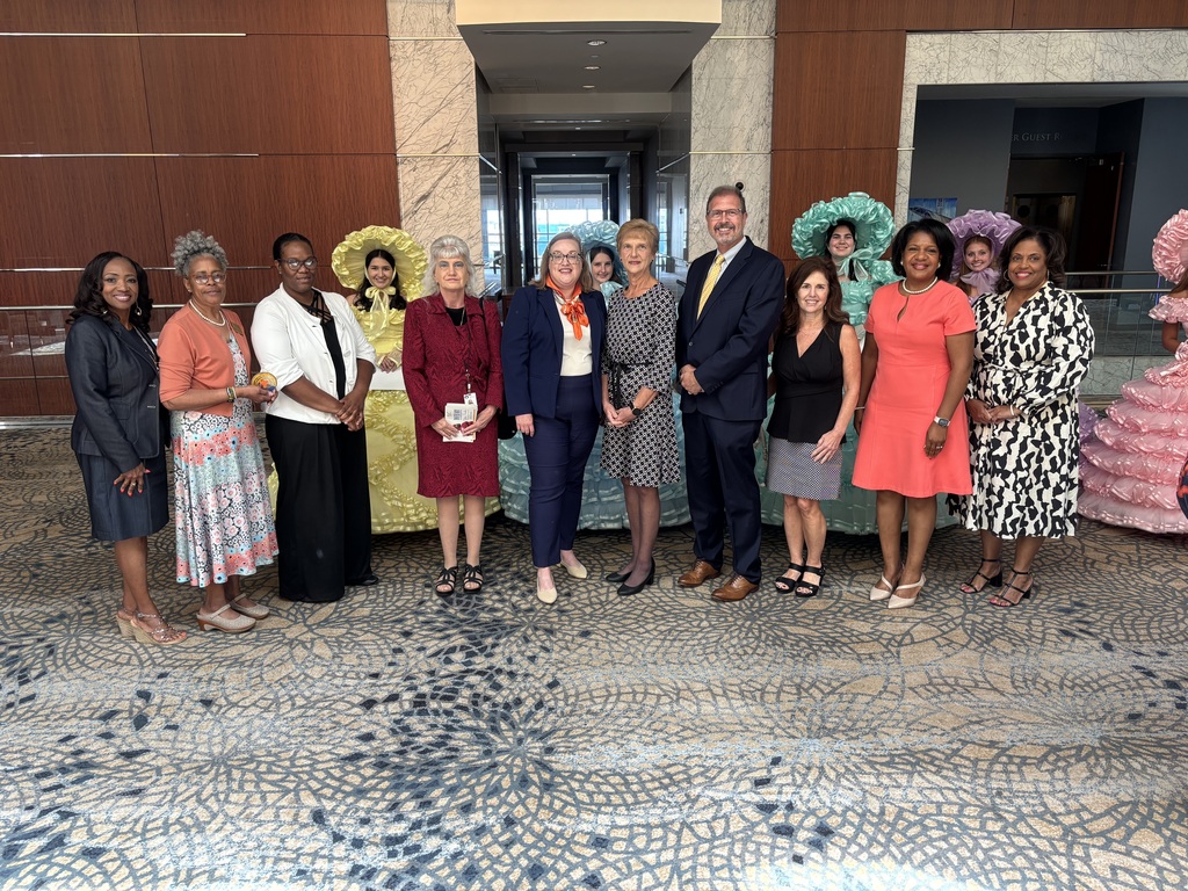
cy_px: 446
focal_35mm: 26
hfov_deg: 67.3
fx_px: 892
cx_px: 594
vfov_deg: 53.1
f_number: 1.6
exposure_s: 1/93
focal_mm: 5.96
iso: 125
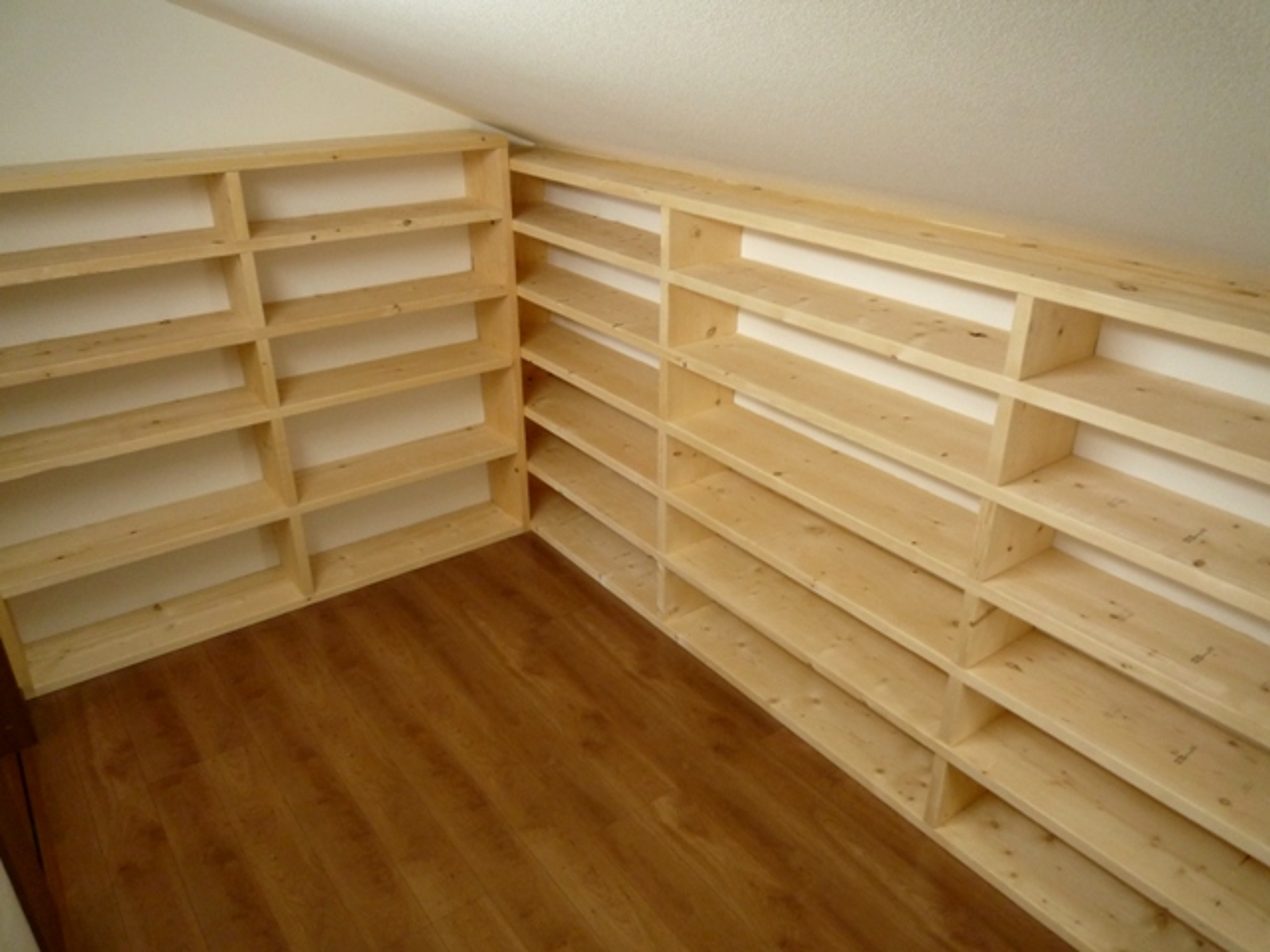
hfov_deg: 69.4
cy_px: 476
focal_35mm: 25
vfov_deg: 54.9
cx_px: 635
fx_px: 917
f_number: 2.8
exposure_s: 1/30
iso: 250
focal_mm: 4.4
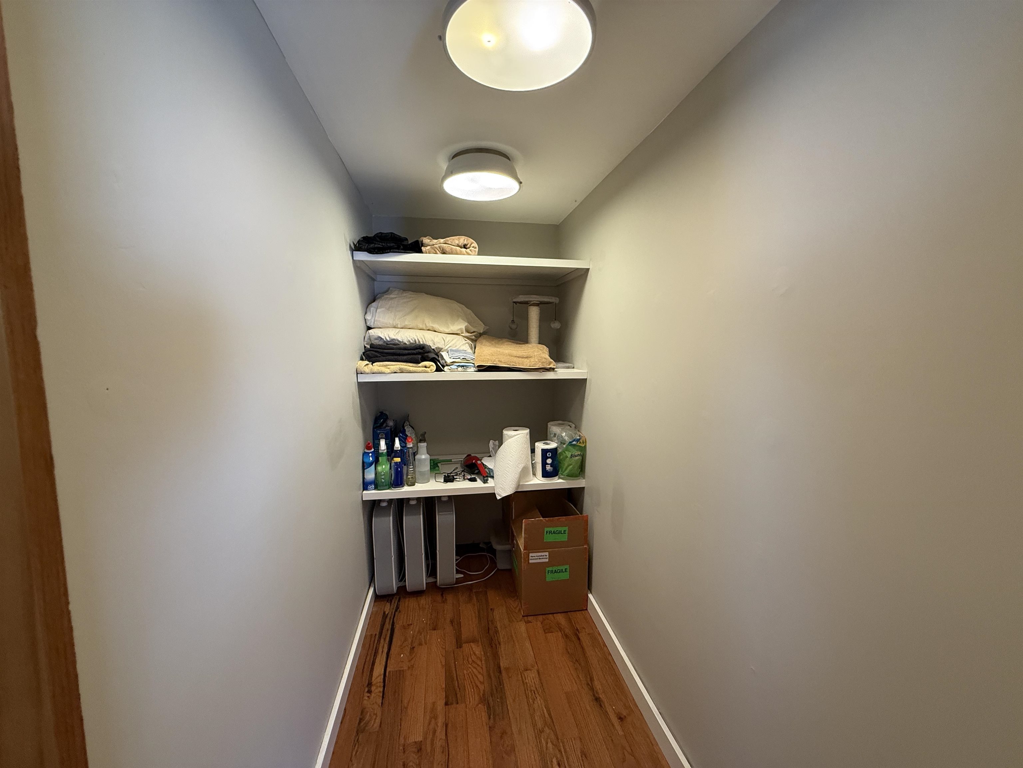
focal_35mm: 14
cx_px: 512
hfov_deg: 102.1
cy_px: 384
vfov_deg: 85.7
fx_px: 414
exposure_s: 1/60
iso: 200
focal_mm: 2.22
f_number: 2.2
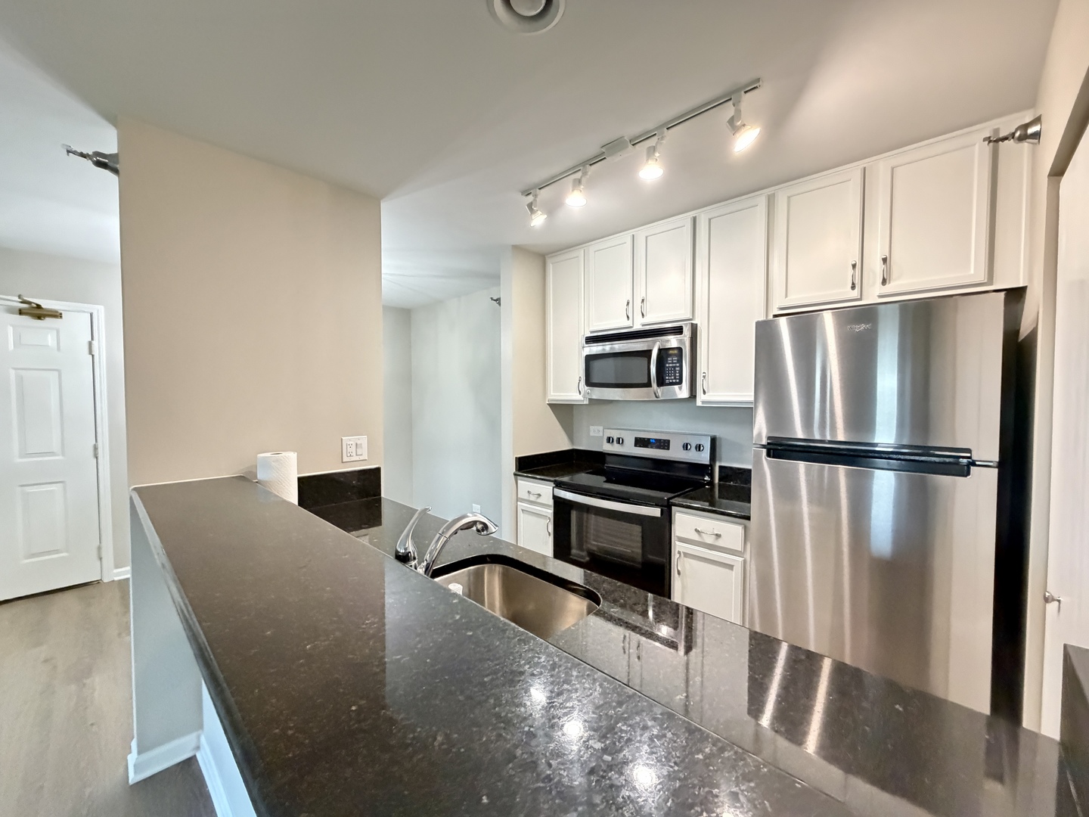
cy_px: 408
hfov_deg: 102.1
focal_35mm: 14
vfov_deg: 85.7
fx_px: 440
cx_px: 544
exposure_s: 1/60
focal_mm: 2.22
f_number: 2.2
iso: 1250
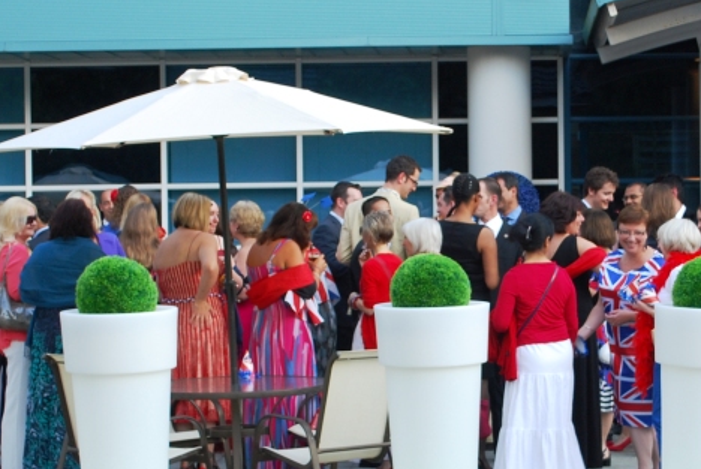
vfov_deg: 13.1
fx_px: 2046
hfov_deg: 19.3
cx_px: 497
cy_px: 273
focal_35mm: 105
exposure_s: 1/80
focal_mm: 32
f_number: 5
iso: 200
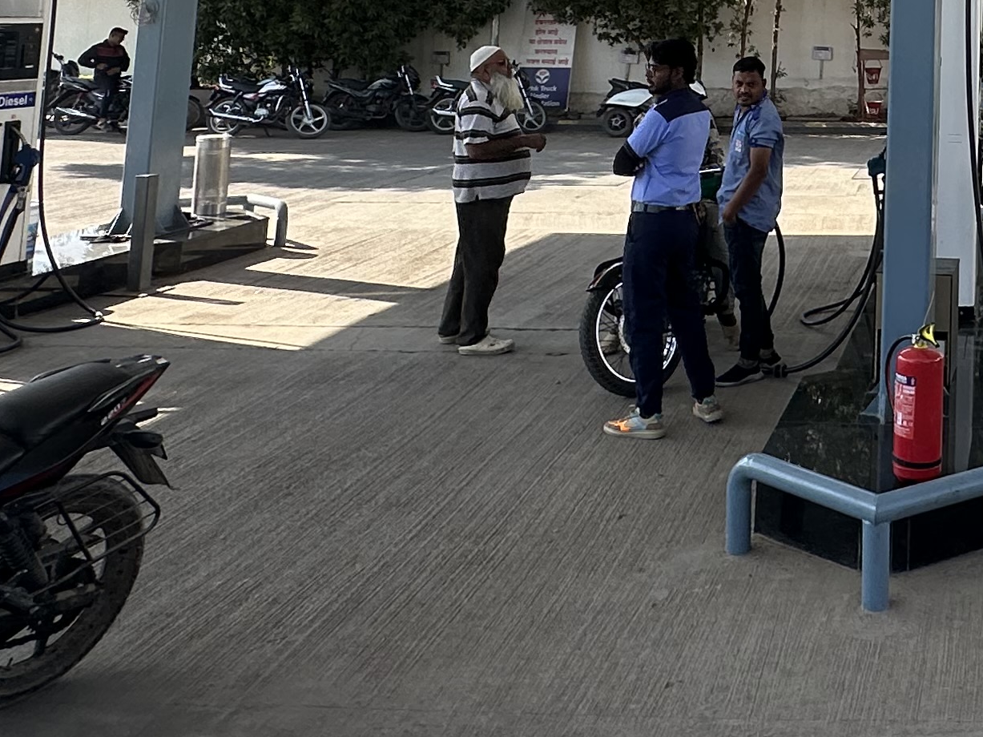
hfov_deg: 37.0
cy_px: -136
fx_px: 1306
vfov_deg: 27.8
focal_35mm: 46
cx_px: 981
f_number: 2.2
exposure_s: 1/910
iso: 50
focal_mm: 2.22
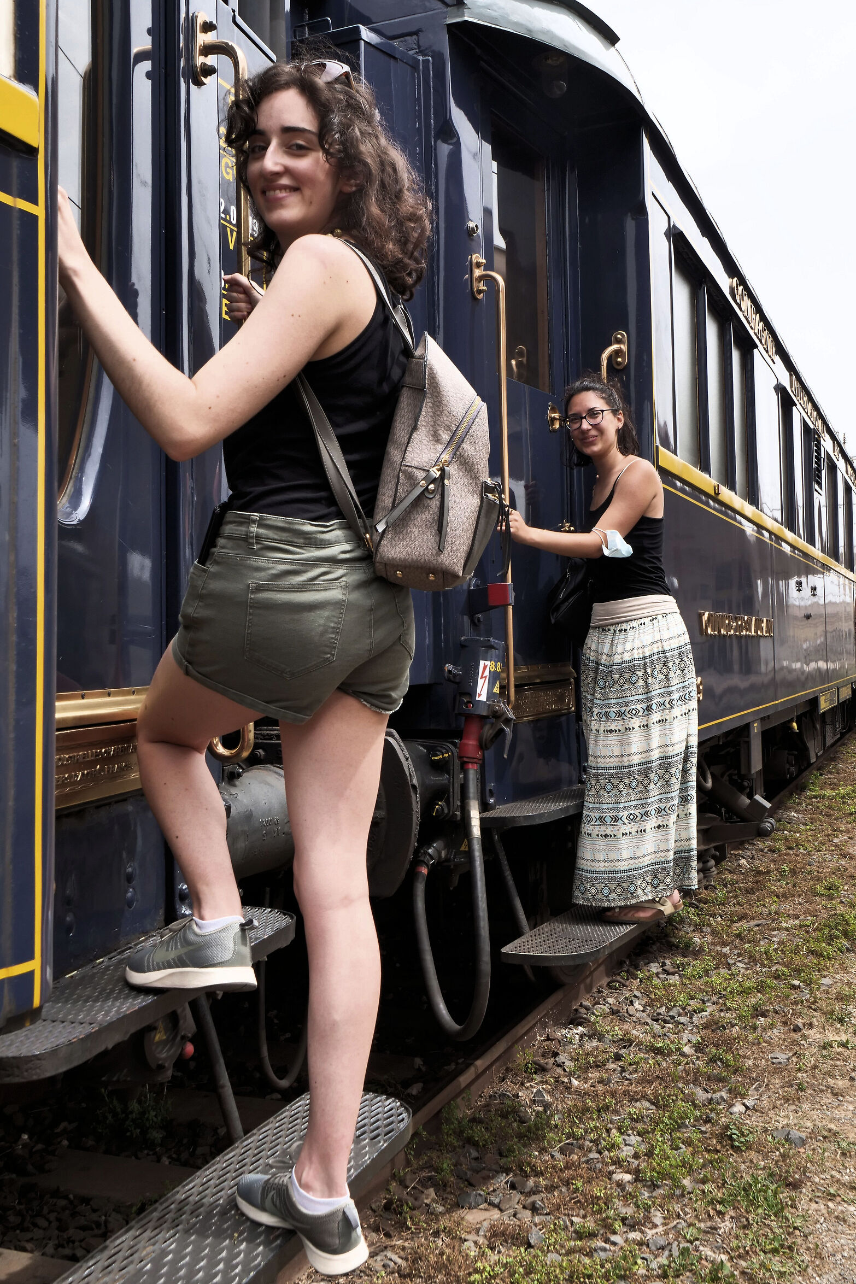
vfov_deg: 55.8
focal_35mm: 34
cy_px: 634
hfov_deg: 38.8
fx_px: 1213
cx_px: 488
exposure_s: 1/250
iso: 200
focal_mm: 16
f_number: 7.1
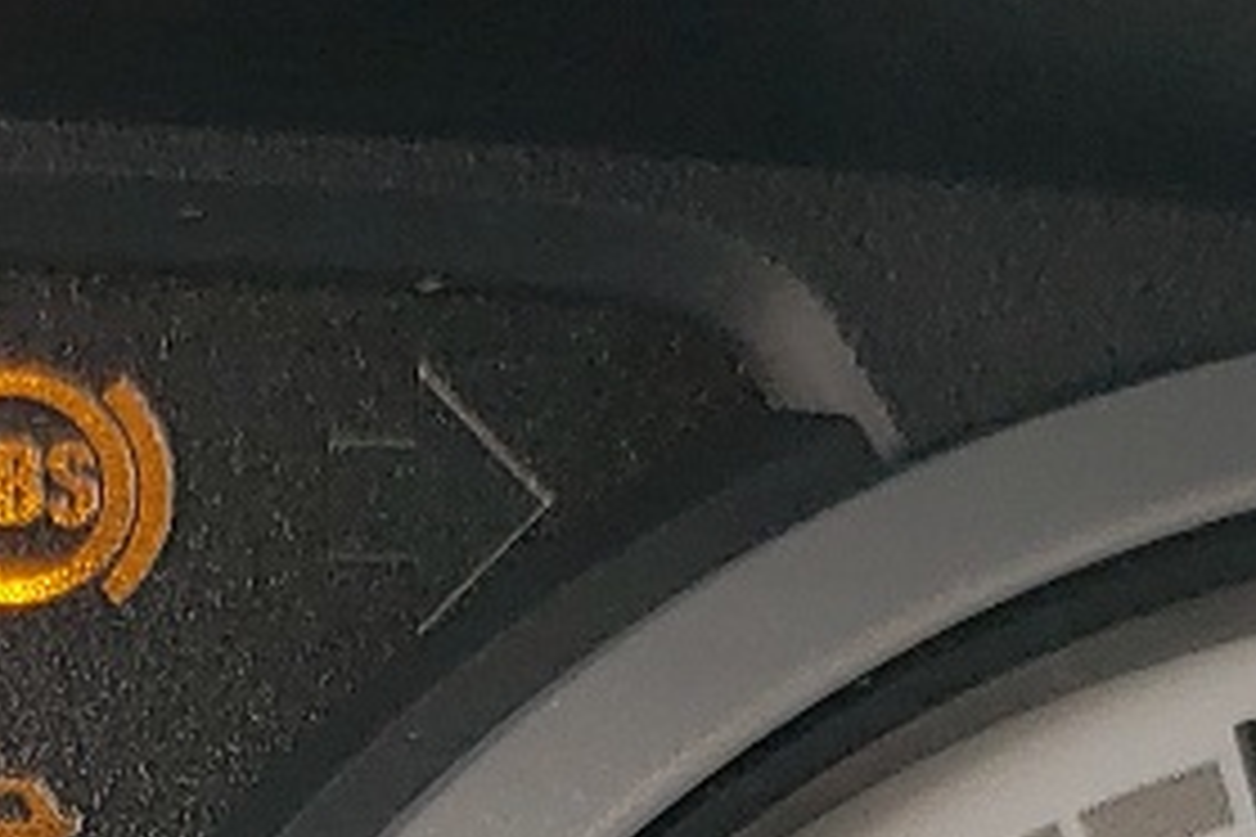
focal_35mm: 155
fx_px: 5407
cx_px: 32
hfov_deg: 13.1
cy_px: 1926
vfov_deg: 8.2
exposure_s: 1/217
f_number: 1.5
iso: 50
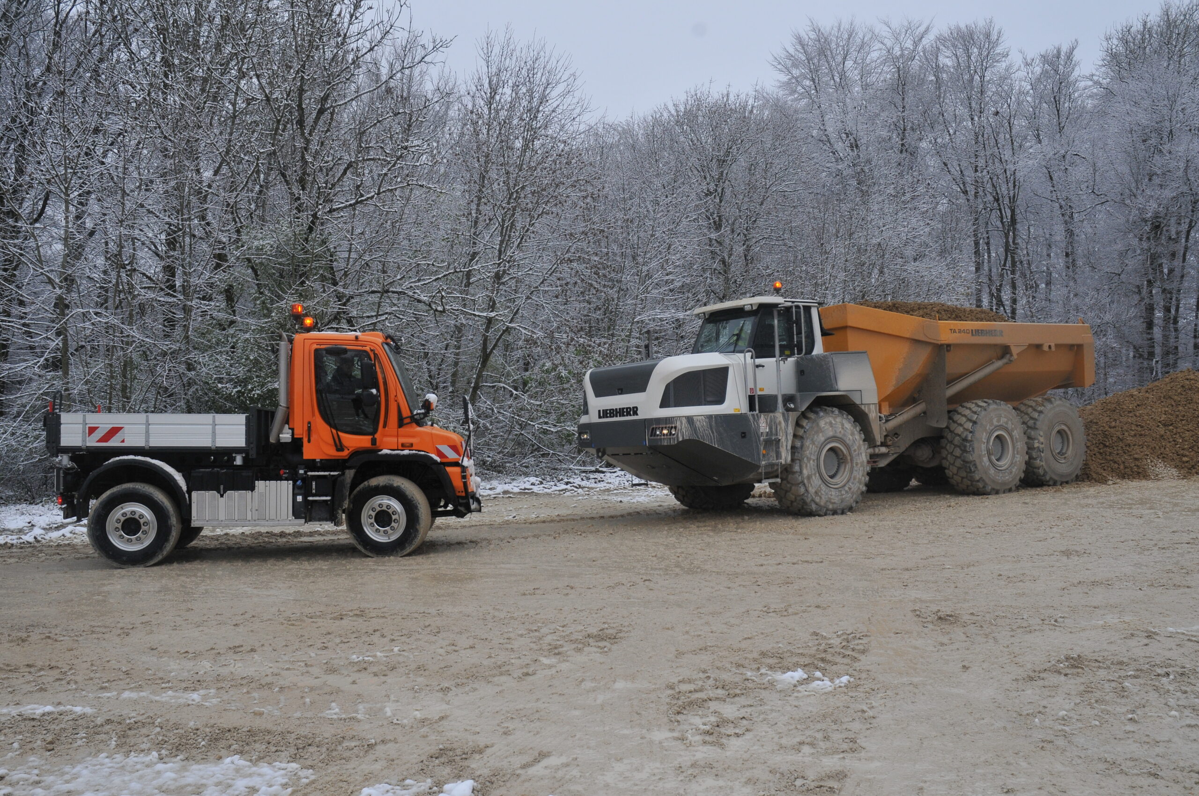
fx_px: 1098
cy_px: 398
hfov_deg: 57.3
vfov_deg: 39.9
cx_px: 600
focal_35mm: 33
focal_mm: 22
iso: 320
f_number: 9
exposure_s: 1/320
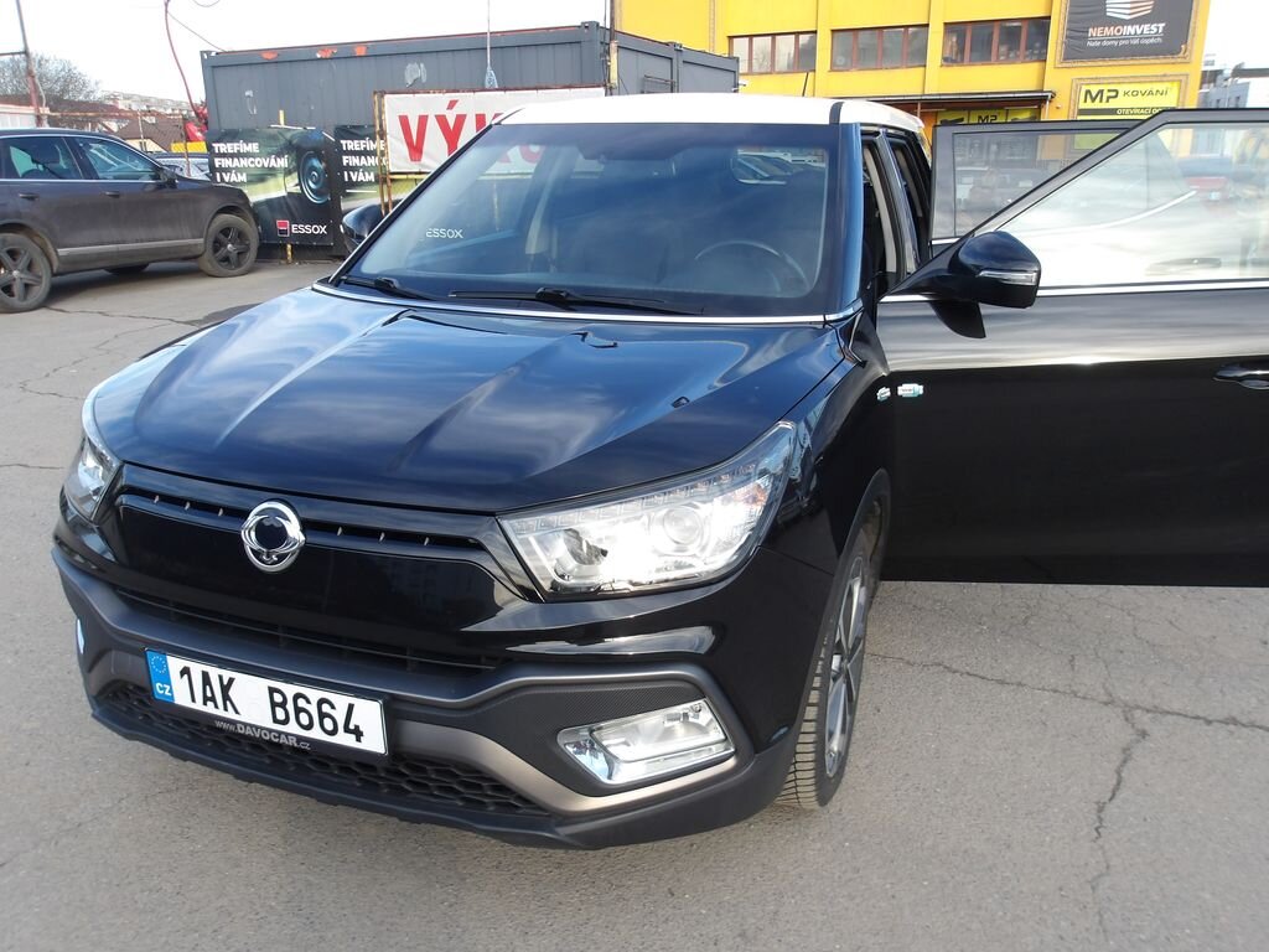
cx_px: 634
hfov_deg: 65.3
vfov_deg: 51.4
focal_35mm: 27
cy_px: 476
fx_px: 990
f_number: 3
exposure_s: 1/207
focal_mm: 4.9
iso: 100
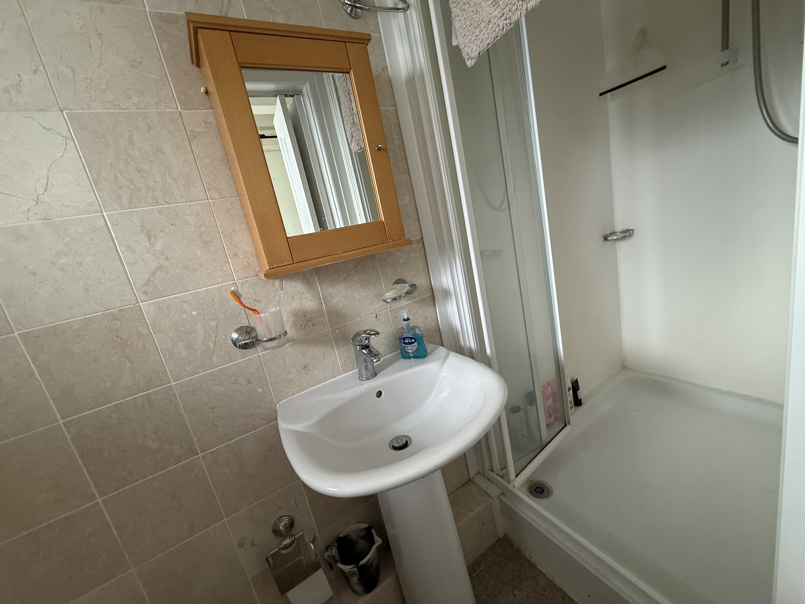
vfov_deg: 85.7
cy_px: 302
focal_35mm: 14
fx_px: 326
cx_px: 402
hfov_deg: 102.1
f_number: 2.2
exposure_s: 1/97
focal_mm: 2.22
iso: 320
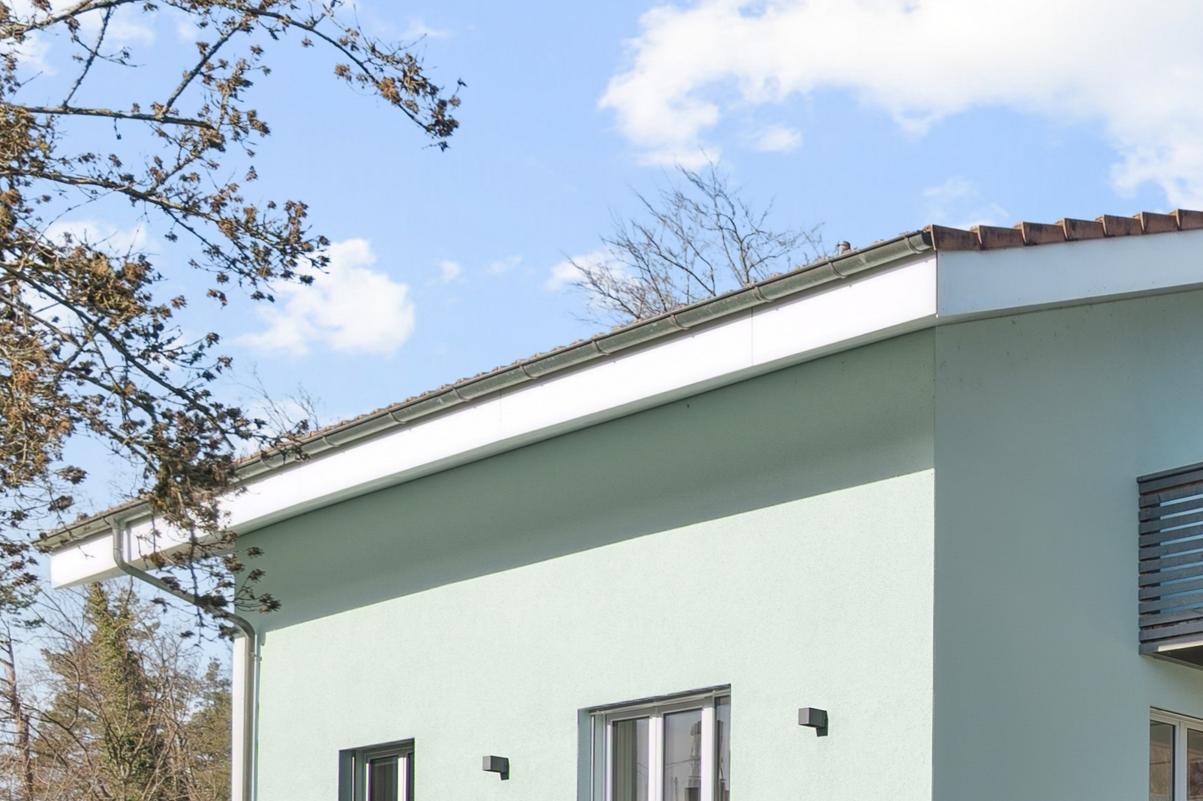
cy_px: 1046
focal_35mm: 55
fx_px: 1837
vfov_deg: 22.1
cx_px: 1500
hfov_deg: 30.0
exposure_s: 1/40
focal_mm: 17
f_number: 8
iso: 100
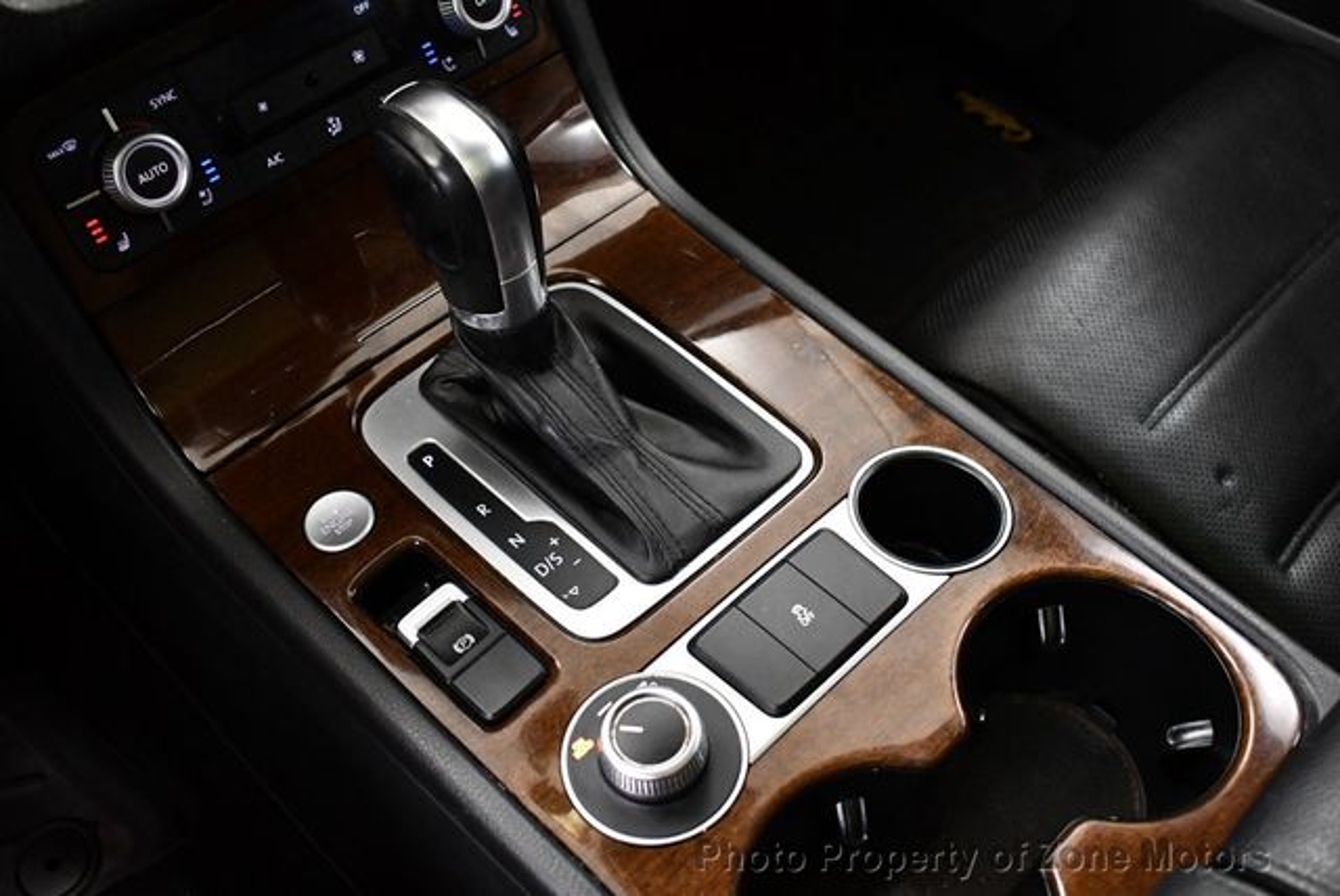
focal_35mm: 36
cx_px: 670
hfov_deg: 53.1
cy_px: 448
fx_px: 1341
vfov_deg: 36.9
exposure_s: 1/60
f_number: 3.5
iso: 3200
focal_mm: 18
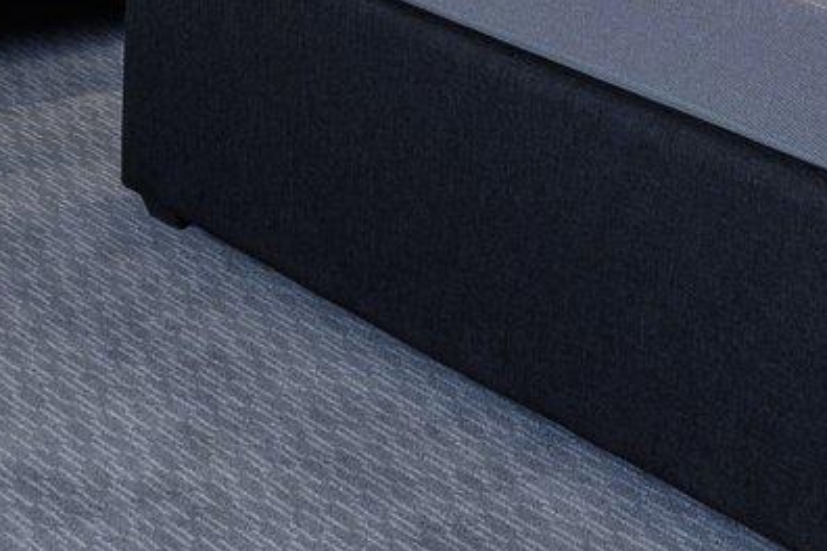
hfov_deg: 16.5
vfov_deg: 9.9
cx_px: 278
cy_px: -718
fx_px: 2848
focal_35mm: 124
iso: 100
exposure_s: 1/4
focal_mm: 24
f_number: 8
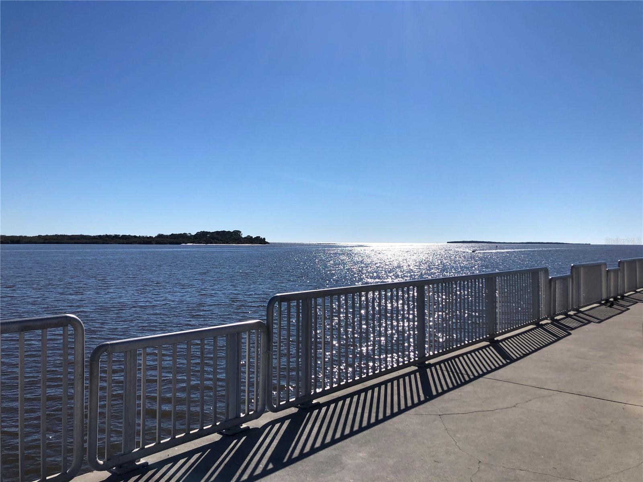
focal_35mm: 28
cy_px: 241
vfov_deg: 49.7
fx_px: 520
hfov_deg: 63.4
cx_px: 322
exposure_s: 1/5348
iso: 25
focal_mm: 4
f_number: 1.8
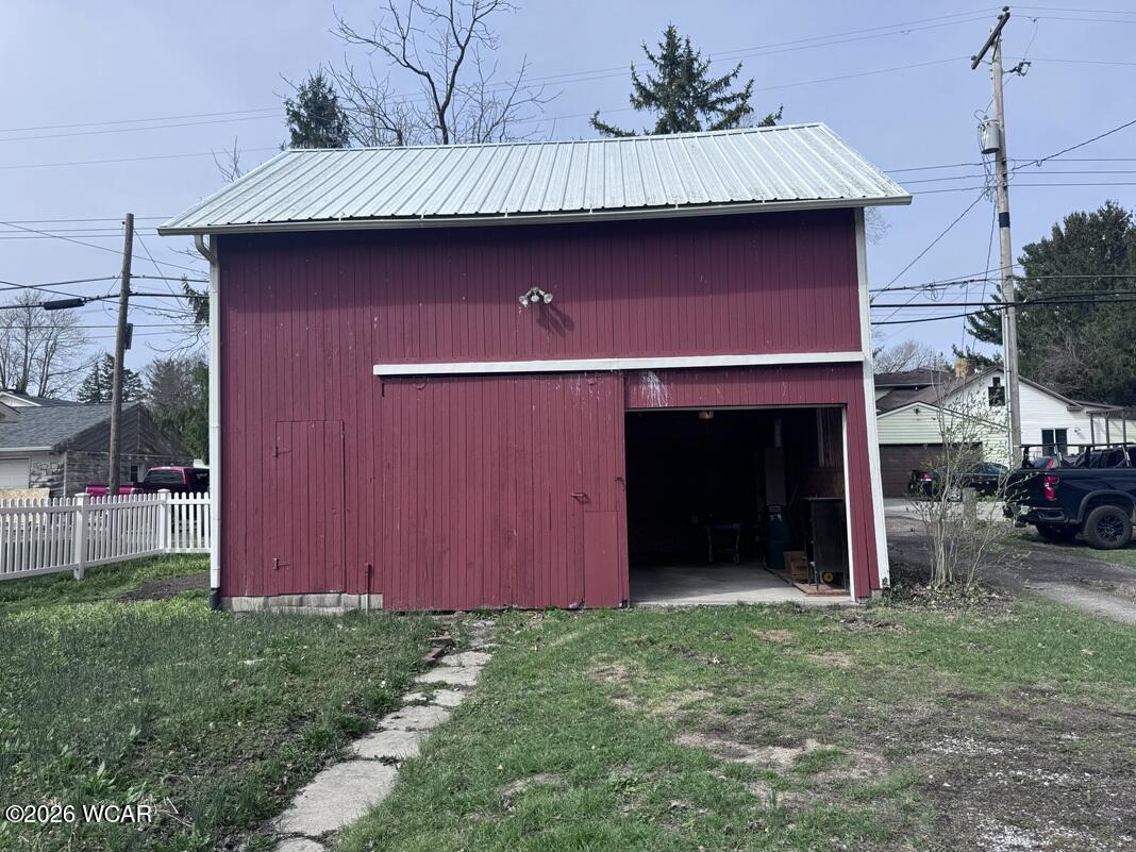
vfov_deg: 56.8
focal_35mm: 24
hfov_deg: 71.6
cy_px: 426
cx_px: 568
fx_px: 788
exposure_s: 1/4310
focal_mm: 6.76
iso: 80
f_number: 1.78
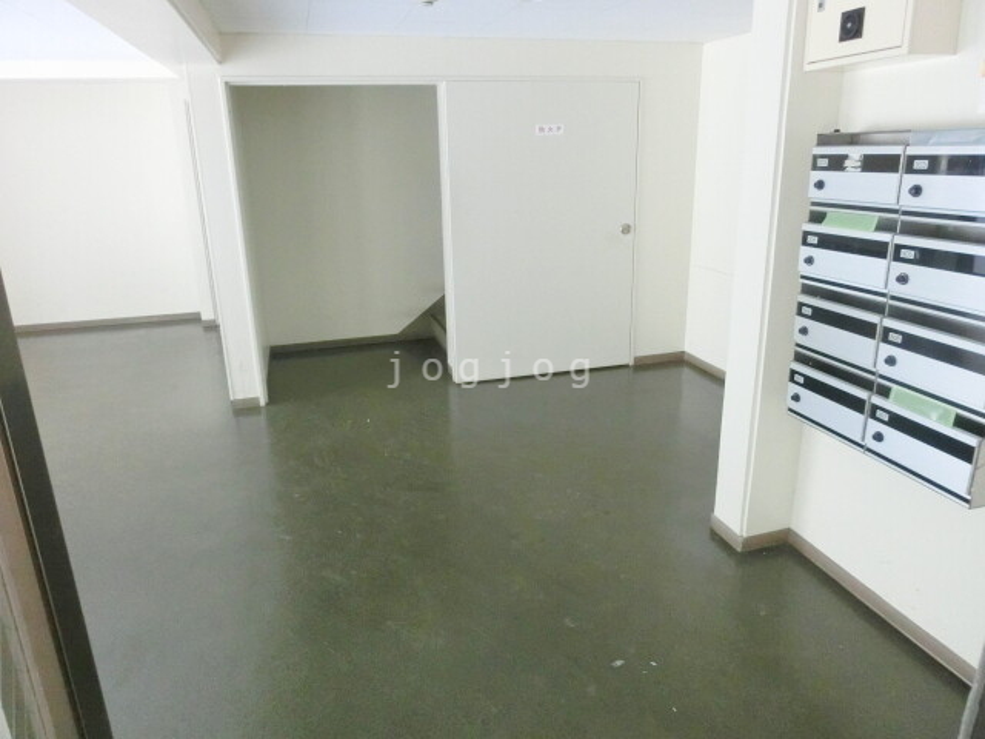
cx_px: 492
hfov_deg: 71.6
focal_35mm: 24
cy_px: 370
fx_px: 683
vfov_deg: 56.8
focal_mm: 4.24
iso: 800
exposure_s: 1/100
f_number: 3
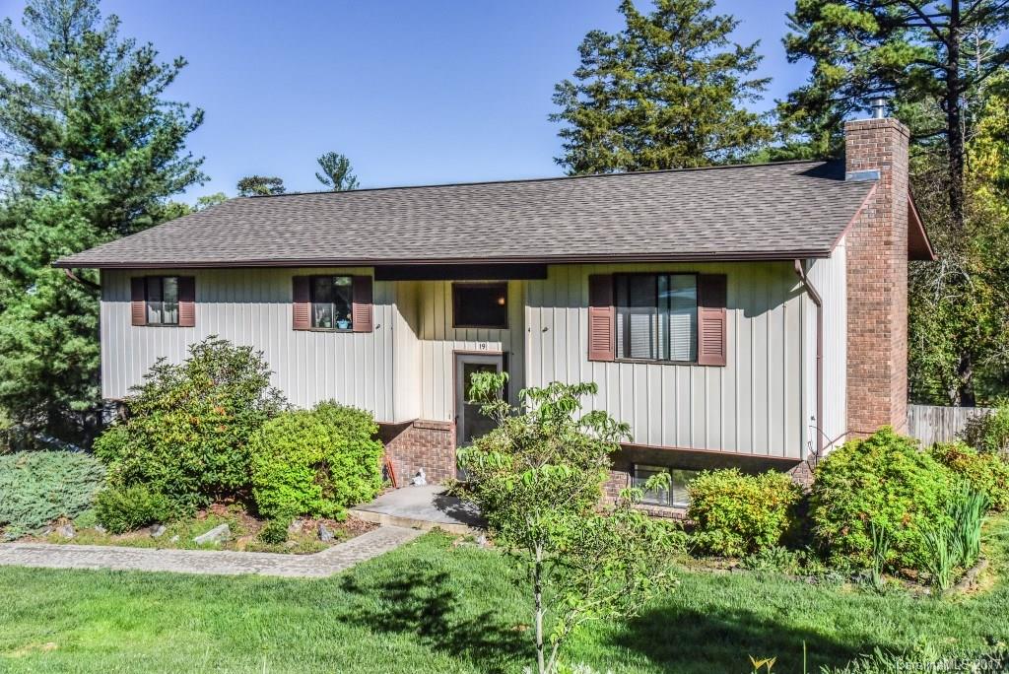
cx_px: 504
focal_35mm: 35
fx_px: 981
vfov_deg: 37.9
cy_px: 337
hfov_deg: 54.4
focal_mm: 35
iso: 1600
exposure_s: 1/4000
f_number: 6.3
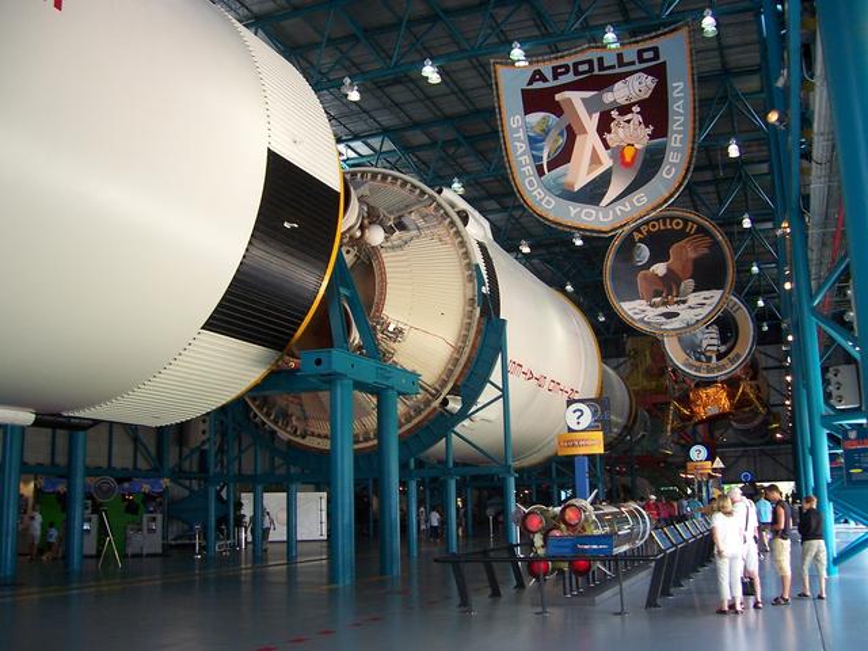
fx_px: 903
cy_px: 326
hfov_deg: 51.4
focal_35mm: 36
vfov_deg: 39.7
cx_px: 434
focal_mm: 6
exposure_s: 1/60
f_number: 3
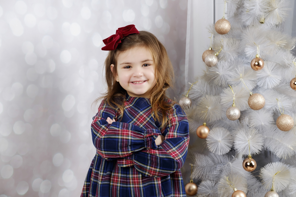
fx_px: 502
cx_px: 148
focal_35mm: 61
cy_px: 98
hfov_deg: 32.9
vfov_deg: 22.3
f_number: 5.6
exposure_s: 1/125
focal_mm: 40.7
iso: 200
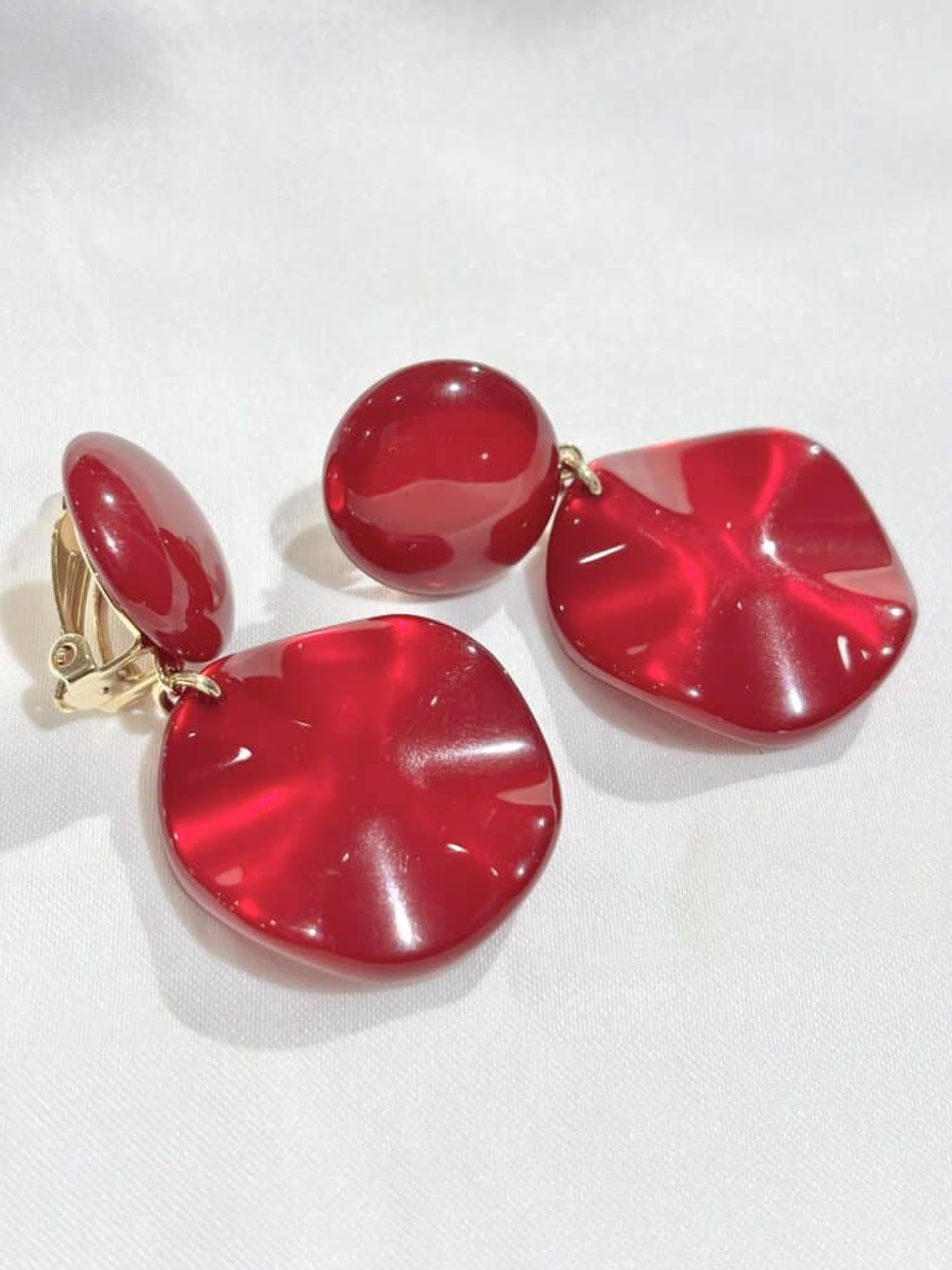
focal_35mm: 52
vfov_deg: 36.8
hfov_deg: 28.0
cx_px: 476
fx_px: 1907
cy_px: 635
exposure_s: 1/156
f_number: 1.6
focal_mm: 5.96
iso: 32
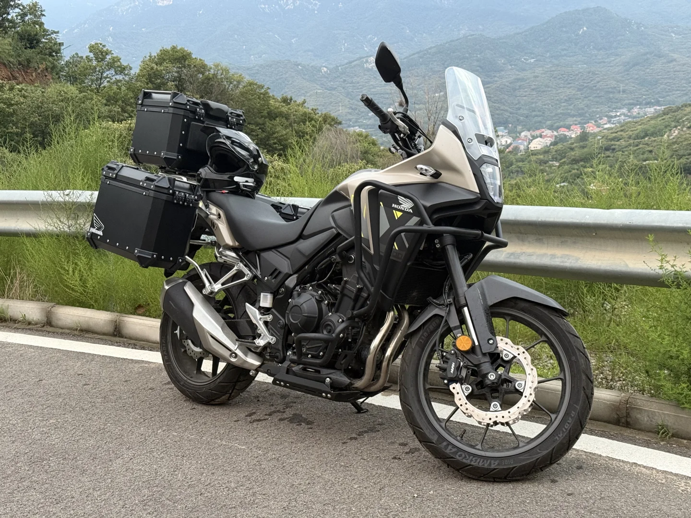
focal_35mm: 48
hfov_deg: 39.7
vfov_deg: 30.3
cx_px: 346
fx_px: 958
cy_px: 259
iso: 320
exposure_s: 1/40
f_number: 1.78
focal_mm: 6.76
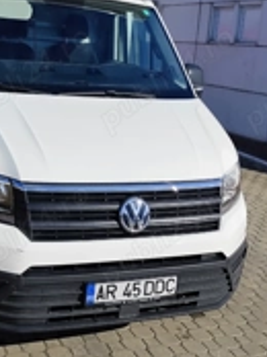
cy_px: 113
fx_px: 546
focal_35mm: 53
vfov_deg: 35.8
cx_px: 94
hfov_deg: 27.3
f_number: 1.65
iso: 50
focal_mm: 6.19
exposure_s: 1/1722
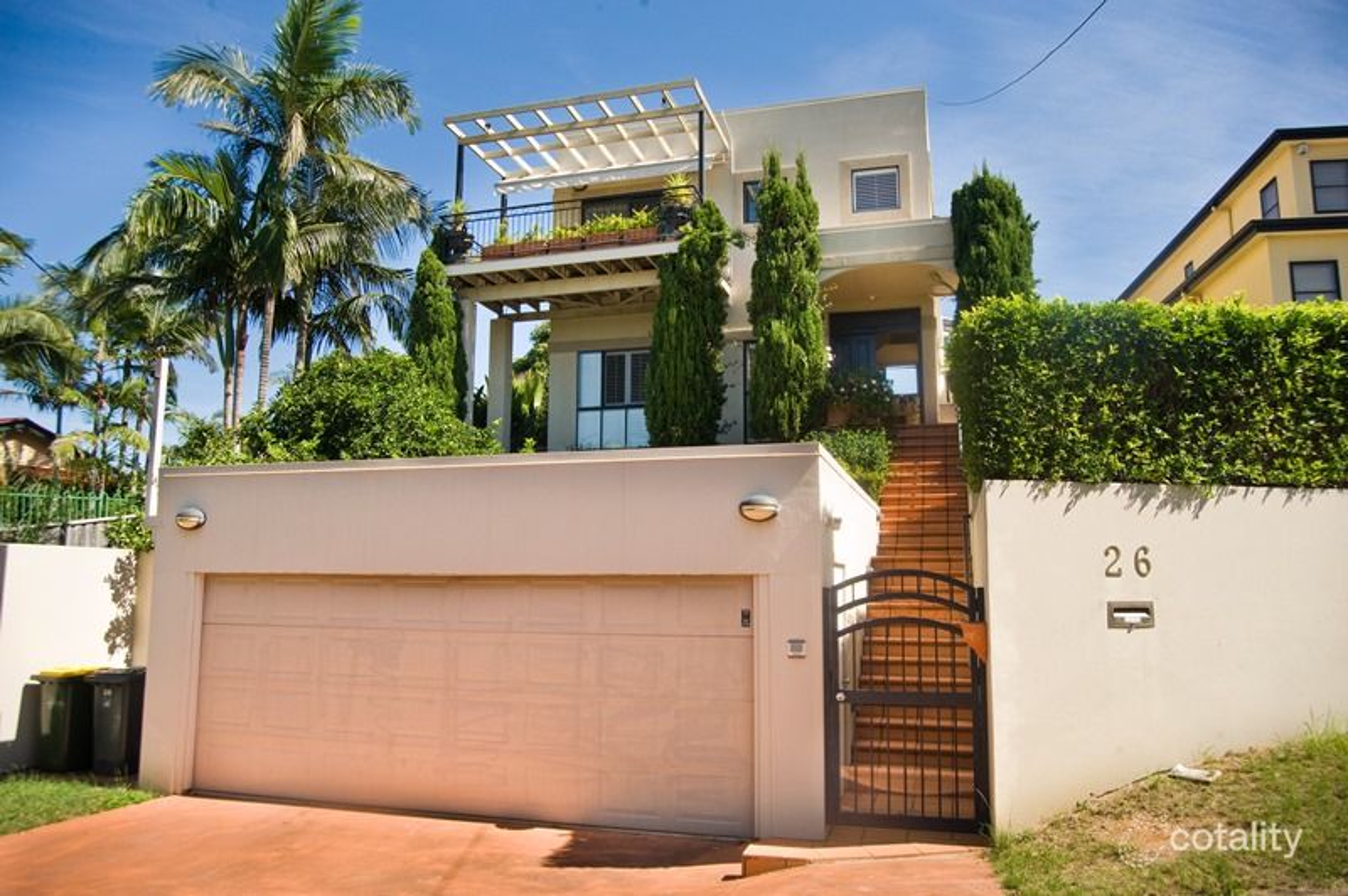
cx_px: 674
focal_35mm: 26
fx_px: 973
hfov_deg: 69.4
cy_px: 448
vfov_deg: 49.5
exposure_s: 1/500
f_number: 11
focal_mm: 26
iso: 1000
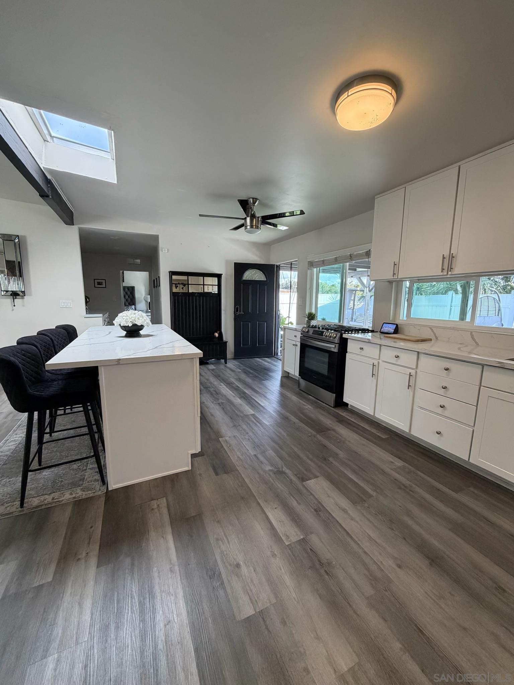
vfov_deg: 102.1
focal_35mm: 14
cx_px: 257
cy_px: 342
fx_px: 277
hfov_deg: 85.7
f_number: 2.2
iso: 200
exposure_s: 1/120
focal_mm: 2.22
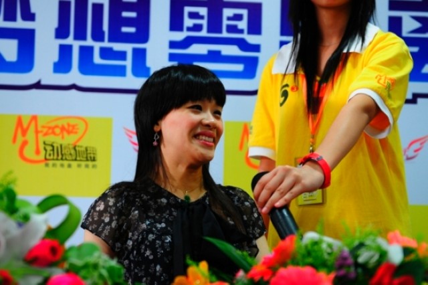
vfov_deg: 20.1
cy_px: 142
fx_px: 802
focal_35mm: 68
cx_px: 214
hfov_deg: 29.9
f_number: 2.8
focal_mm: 45
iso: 400
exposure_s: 1/60
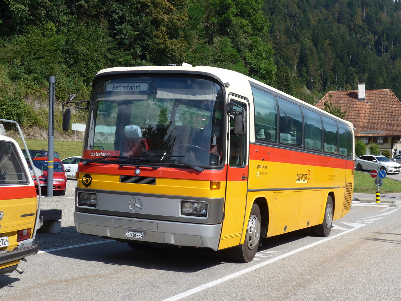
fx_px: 637
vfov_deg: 26.6
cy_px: 150
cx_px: 200
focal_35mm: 55
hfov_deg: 34.9
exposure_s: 1/1000
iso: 80
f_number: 3.4
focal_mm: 11.3
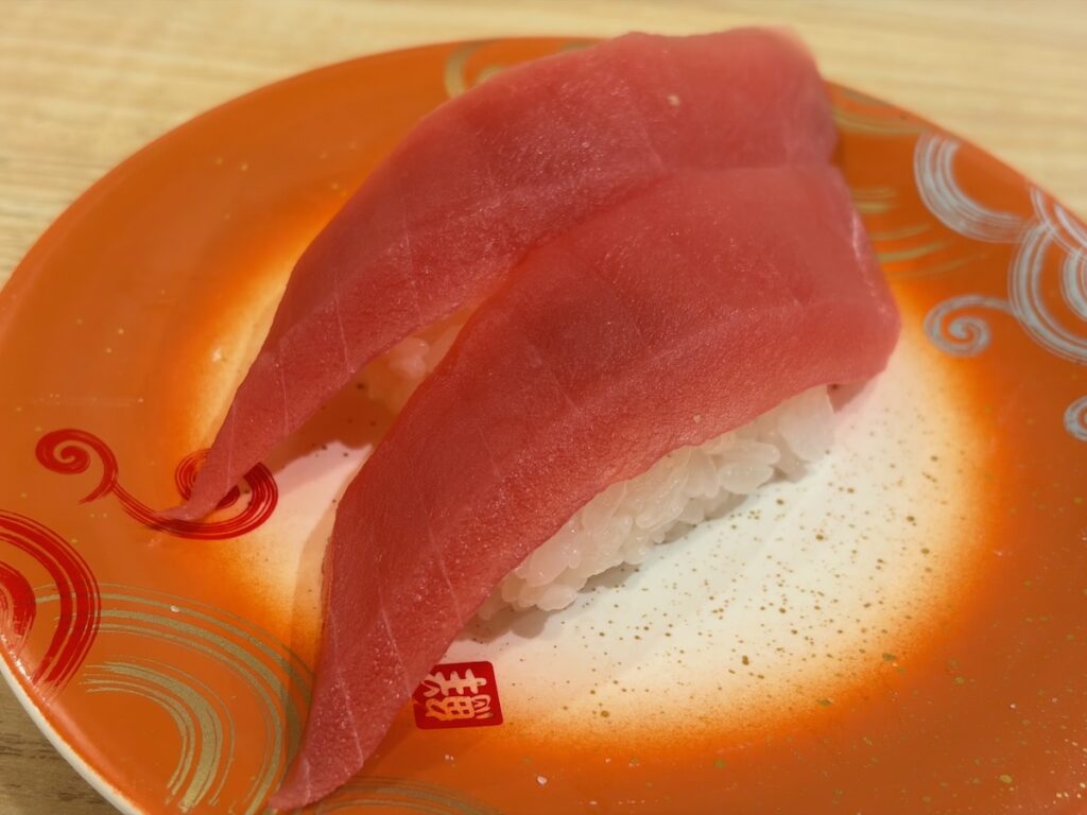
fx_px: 1633
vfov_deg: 28.0
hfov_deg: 36.8
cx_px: 544
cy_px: 408
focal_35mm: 52
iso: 50
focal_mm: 5.96
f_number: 1.6
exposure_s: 1/100
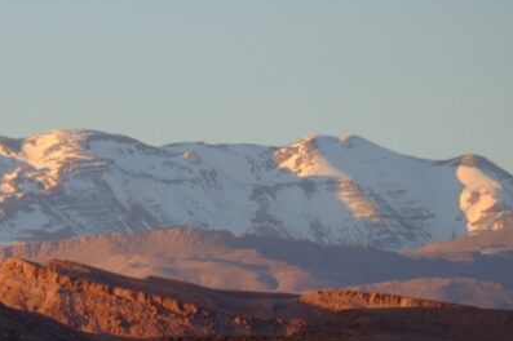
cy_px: 303
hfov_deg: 3.6
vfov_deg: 2.4
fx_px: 8258
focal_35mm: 580
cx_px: 80
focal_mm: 200
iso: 200
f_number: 4.8
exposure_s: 1/180
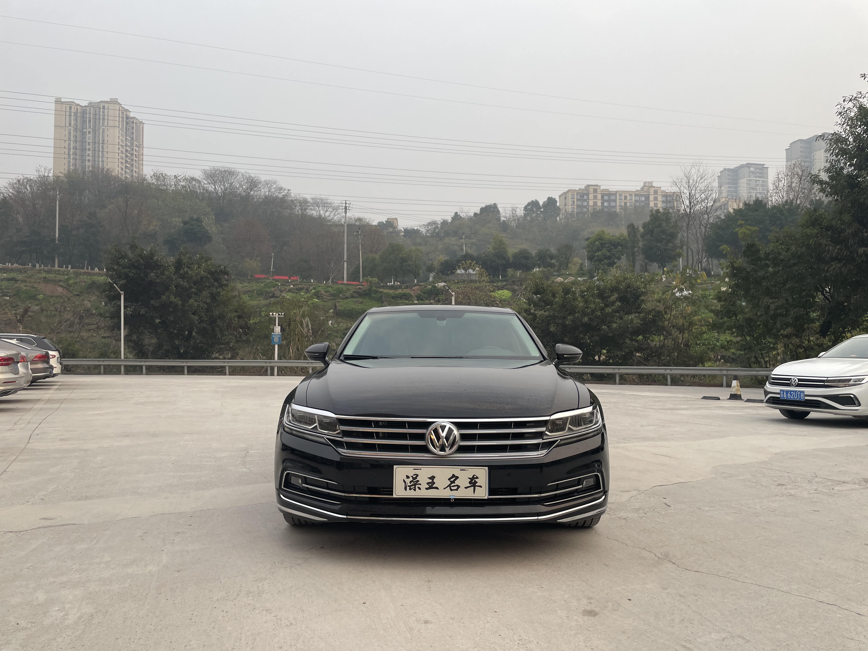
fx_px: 652
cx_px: 434
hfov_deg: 67.3
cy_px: 326
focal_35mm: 26
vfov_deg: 53.1
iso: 32
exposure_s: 1/177
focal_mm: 4.2
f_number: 1.6
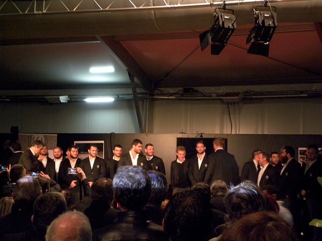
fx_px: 791
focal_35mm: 85
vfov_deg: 17.4
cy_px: 120
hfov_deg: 23.0
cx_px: 161
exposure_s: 1/22.1
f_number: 4
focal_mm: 15.1
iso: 400
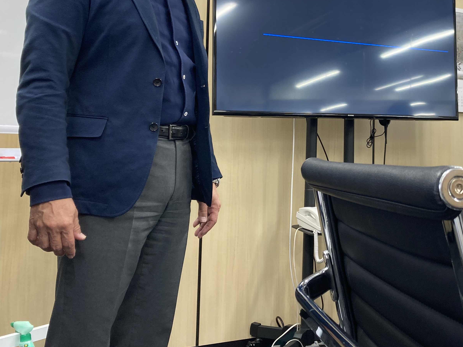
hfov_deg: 38.8
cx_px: 375
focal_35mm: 47
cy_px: 101
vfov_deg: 30.5
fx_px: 629
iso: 50
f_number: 1.8
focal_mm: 3.99
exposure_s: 1/50
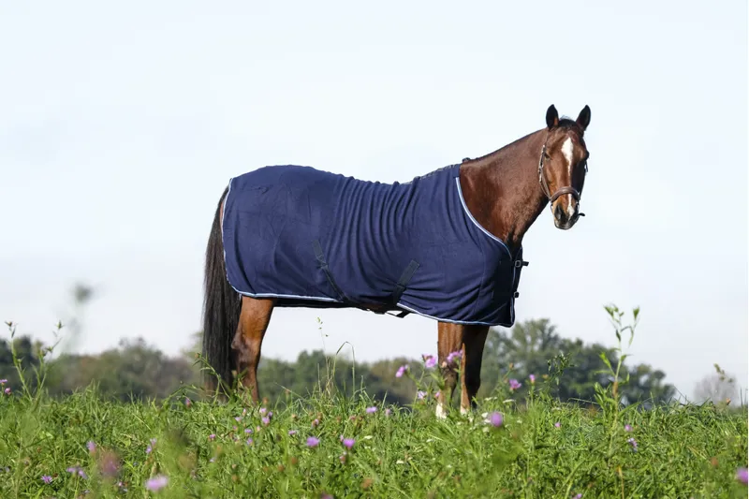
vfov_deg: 7.2
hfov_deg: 10.8
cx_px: 374
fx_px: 3952
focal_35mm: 190
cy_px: 250
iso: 800
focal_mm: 126.8
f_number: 5.6
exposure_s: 1/2000
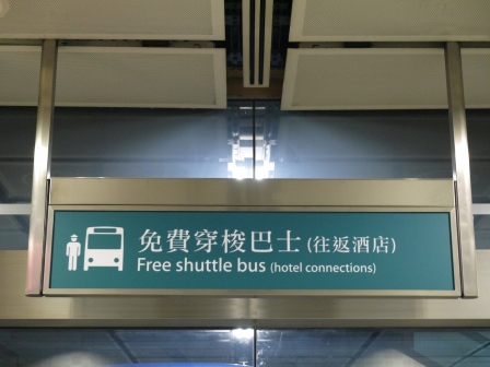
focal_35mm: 70
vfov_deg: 21.0
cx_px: 245
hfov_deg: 27.8
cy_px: 184
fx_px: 991
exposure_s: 1/10
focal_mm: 35
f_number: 5.6
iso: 1600
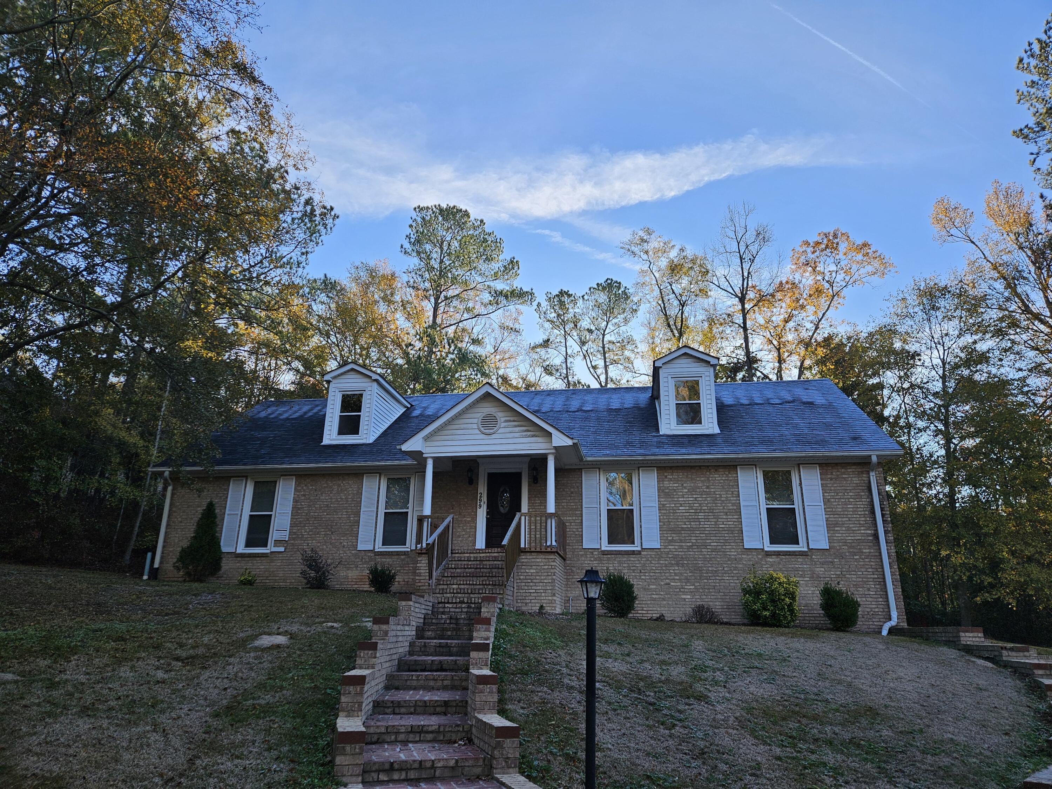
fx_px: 699
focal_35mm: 23
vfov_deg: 58.9
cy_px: 394
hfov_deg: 73.9
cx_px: 526
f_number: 1.8
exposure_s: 1/476
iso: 25
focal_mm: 5.4
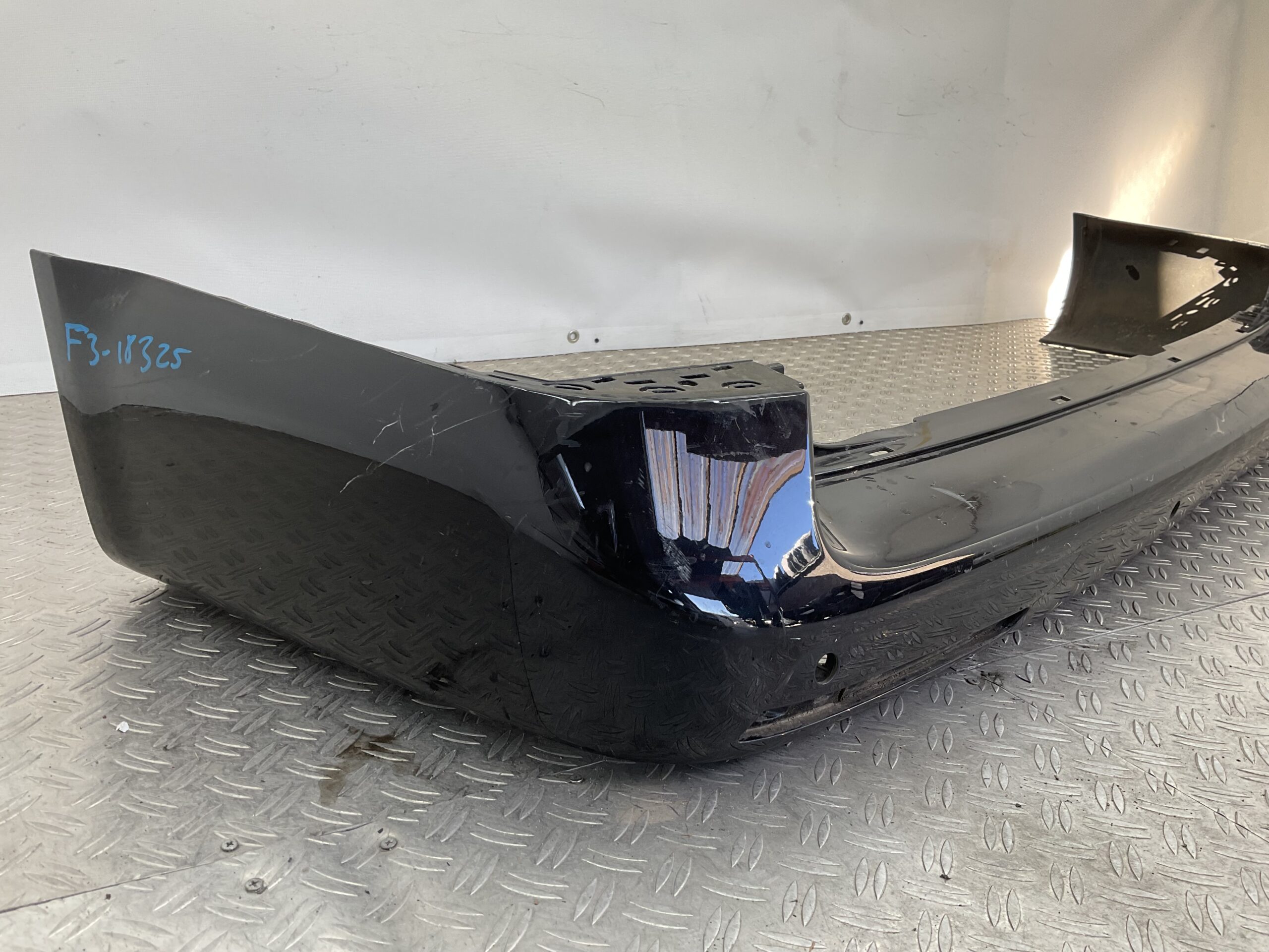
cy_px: 476
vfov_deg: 48.2
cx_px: 634
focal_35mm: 29
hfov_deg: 61.7
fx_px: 1063
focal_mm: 3
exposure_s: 1/120
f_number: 1.8
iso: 25
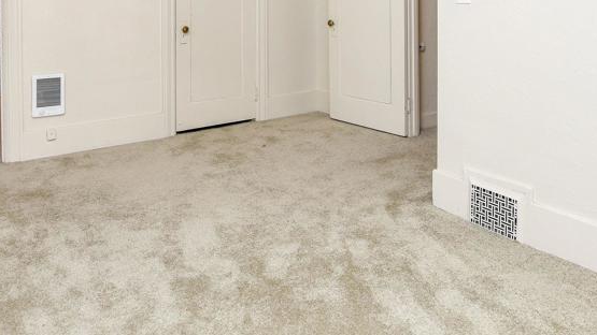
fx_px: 459
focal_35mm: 29
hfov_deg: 66.0
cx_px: 273
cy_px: -30
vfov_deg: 34.8
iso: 200
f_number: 4.5
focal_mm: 10
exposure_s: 1/60
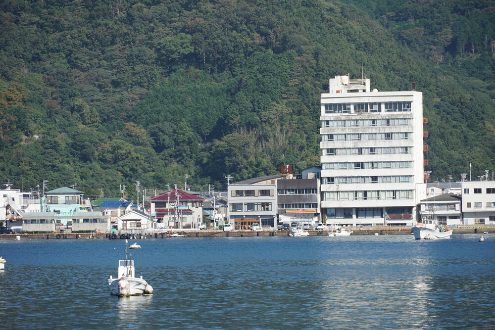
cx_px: 248
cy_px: 165
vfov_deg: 6.8
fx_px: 2785
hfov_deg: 10.2
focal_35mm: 202
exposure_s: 1/320
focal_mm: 135
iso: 100
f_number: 6.3
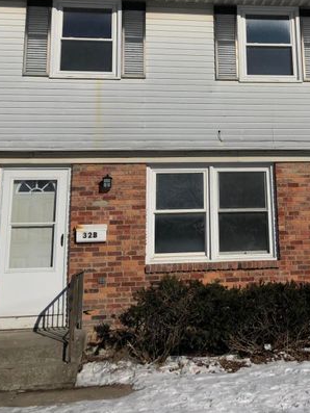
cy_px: 121
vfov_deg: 39.7
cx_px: 231
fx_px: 561
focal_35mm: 47
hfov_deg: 30.4
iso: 20
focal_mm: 4
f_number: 1.8
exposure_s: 1/8130
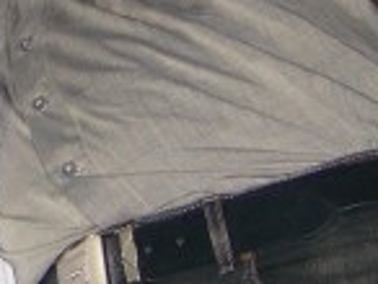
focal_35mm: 156
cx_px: -186
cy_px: -127
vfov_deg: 9.3
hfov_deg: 12.1
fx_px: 1706
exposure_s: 1/60
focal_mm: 7.9
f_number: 2.8
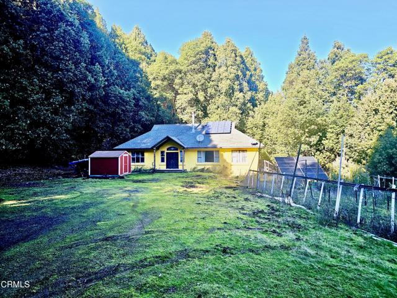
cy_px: 149
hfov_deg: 73.9
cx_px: 198
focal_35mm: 23
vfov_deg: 58.9
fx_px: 264
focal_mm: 6.3
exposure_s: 1/180
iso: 16
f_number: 1.7
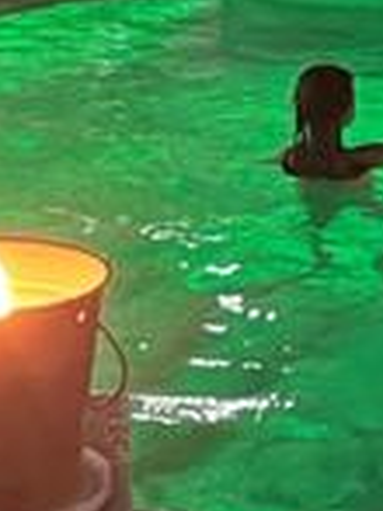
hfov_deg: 10.6
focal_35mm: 136
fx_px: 2009
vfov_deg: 14.5
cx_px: 522
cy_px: 271
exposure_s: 1/18
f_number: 1.6
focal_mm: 4.2
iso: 1000
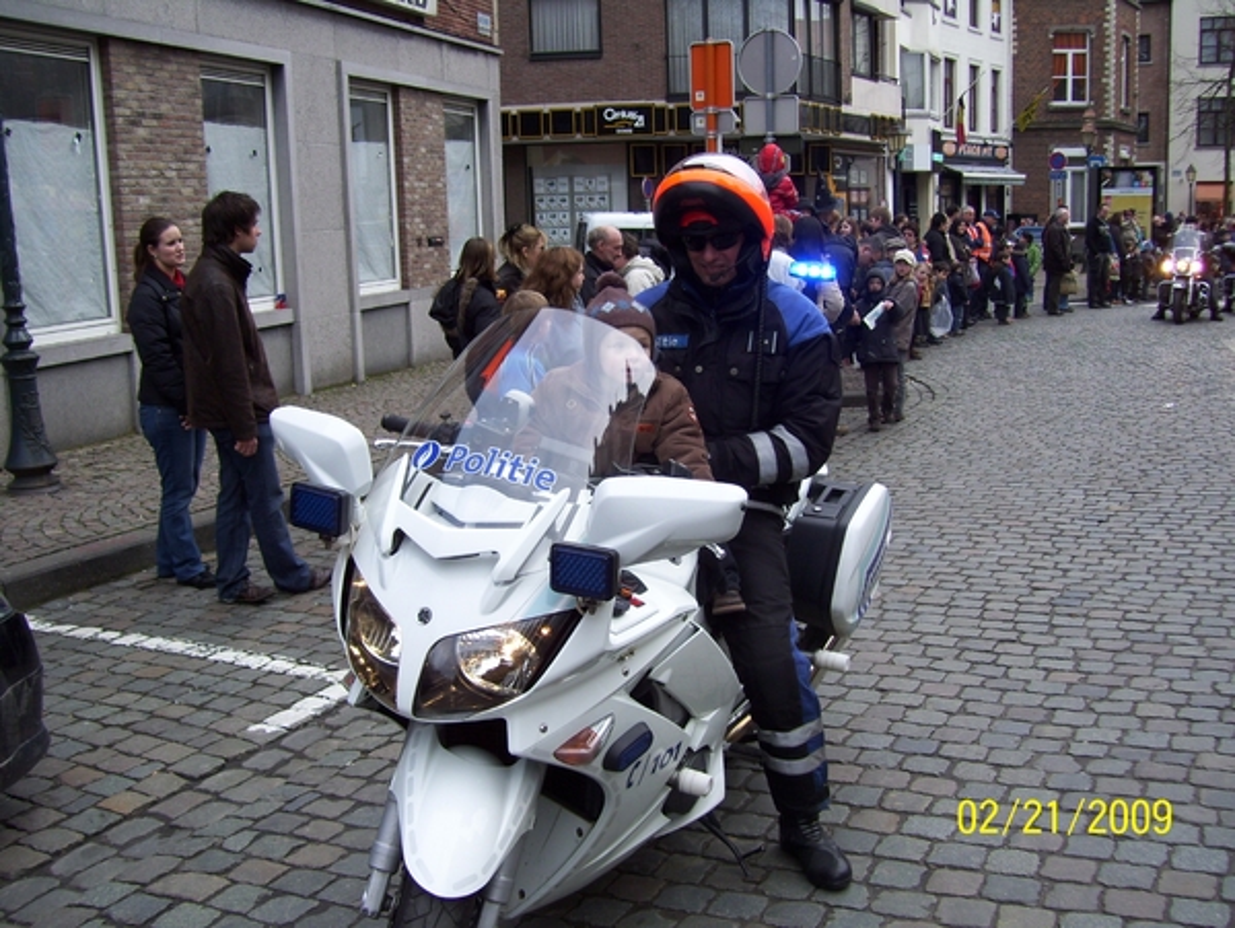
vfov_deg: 39.7
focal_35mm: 36
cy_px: 464
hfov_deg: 51.3
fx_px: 1285
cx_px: 618
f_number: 2.7
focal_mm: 6
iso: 80
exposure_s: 1/250
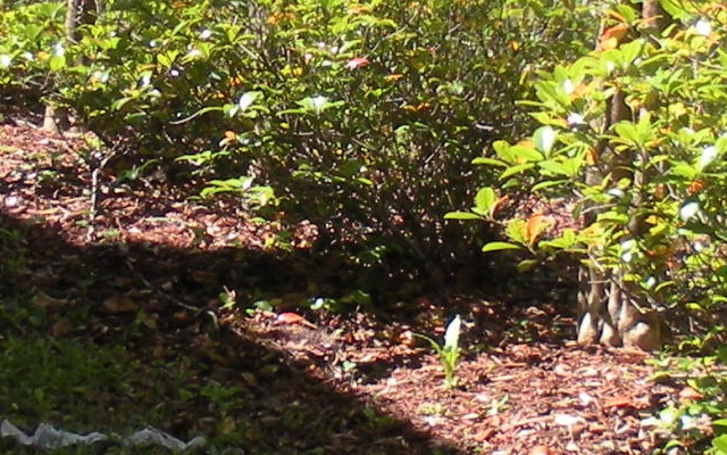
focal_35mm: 179
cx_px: 545
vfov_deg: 7.3
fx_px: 3547
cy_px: 8
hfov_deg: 11.7
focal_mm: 6.3
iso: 64
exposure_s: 1/197
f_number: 3.5
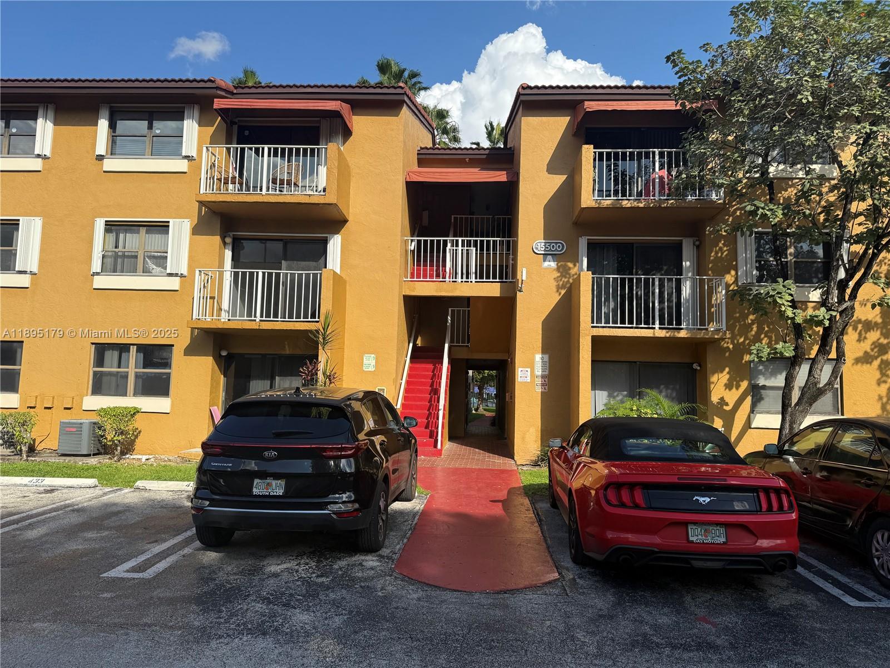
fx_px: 617
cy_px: 334
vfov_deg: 56.8
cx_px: 445
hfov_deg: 71.6
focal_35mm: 24
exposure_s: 1/3759
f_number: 1.78
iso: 80
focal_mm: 6.76
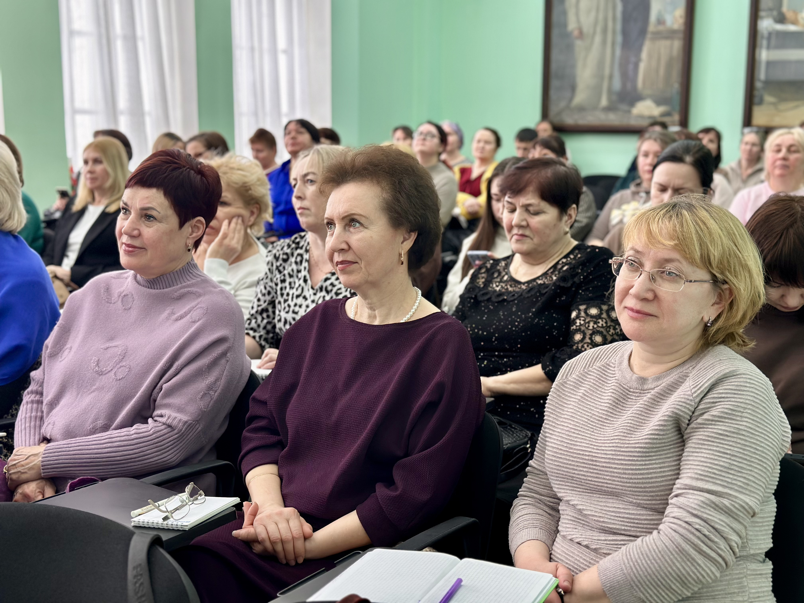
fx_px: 1115
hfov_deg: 39.7
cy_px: 302
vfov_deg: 30.3
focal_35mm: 48
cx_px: 402
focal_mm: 6.86
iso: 125
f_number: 1.78
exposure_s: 1/141
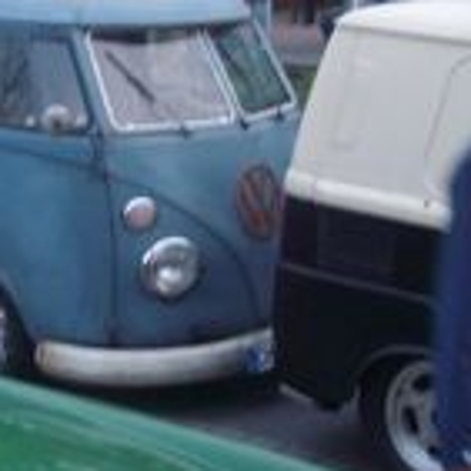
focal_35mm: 105
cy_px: 170
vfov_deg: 16.6
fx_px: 1616
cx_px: 50
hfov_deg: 16.4
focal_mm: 5.8
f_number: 2.6
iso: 100
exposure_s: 1/13
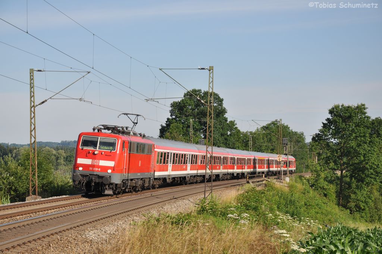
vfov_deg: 13.0
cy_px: 127
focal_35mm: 105
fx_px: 1113
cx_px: 191
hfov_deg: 19.5
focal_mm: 70
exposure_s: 1/500
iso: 200
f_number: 9
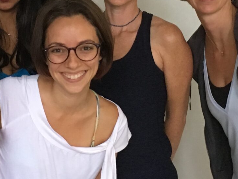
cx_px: 72
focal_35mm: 102
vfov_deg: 14.3
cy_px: 7
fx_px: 701
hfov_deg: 19.2
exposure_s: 1/17
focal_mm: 4.15
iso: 200
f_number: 2.2
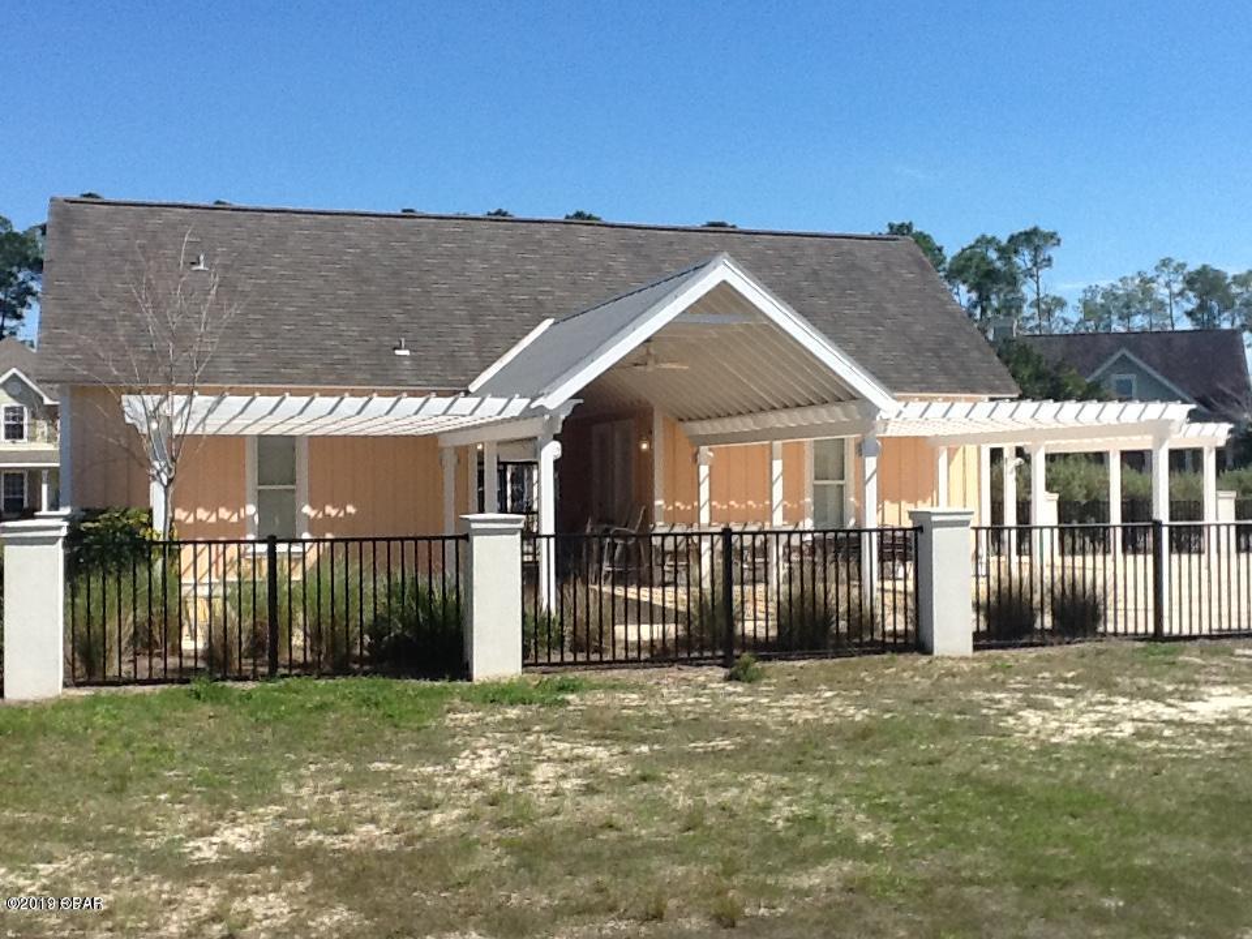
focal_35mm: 44
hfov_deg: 42.9
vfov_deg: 32.9
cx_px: 626
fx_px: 1591
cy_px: 470
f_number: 2.4
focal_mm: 2.03
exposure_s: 1/1575
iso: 40
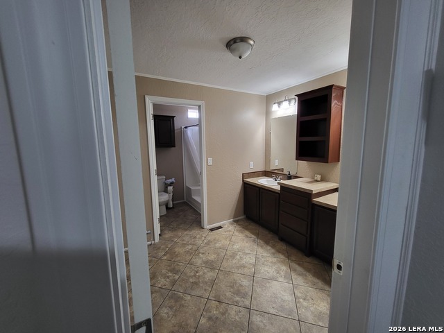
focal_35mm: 13
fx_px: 167
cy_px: 166
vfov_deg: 89.9
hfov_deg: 106.2
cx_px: 222
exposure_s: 1/60
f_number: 2.2
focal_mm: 1.74
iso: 200
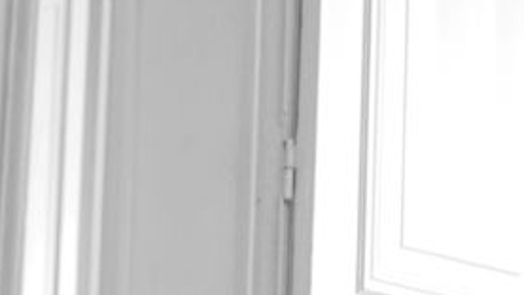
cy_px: 391
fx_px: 3155
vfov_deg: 5.3
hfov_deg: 9.5
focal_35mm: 227
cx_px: 377
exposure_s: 1/200
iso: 1600
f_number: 4
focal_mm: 50
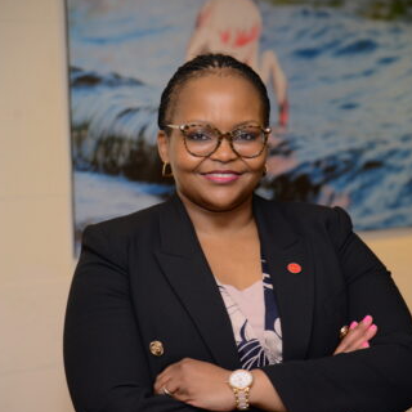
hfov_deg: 13.2
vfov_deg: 13.2
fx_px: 1777
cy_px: 214
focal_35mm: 132
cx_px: 229
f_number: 4
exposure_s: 1/160
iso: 800
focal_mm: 98
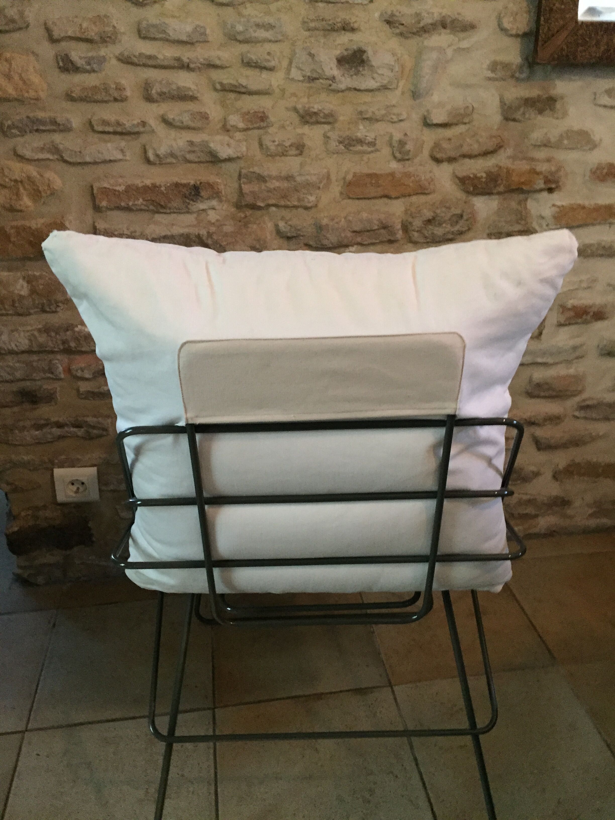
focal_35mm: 29
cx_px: 308
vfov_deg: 61.7
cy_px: 410
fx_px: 687
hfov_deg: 48.2
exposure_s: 1/17
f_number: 2.2
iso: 250
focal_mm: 4.15
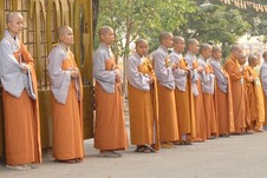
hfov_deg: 13.8
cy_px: 33
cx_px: 69
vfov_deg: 9.2
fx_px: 1101
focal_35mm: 148
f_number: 4.2
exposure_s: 1/200
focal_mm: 35
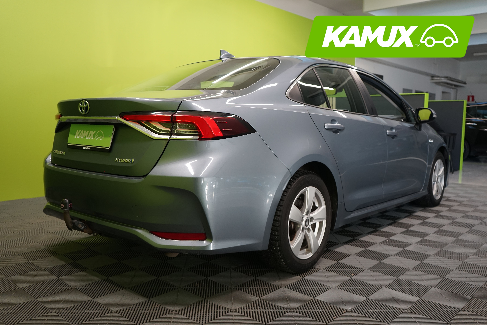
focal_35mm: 30
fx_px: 406
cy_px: 162
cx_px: 244
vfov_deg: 43.6
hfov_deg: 61.9
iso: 800
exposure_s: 1/30
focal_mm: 30
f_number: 4.5
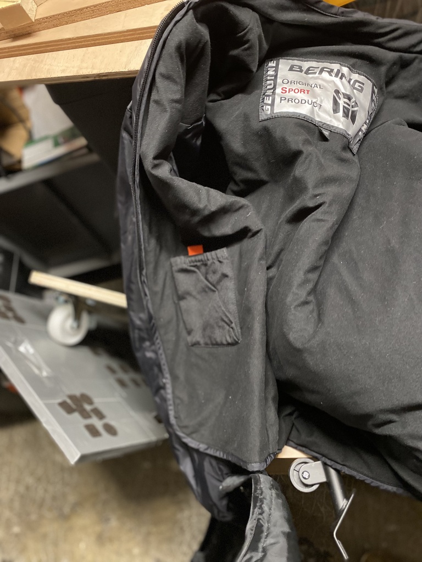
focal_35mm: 26
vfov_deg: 67.3
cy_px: 281
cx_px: 211
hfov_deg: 53.1
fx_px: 423
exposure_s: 1/25
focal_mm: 4.25
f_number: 1.8
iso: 640
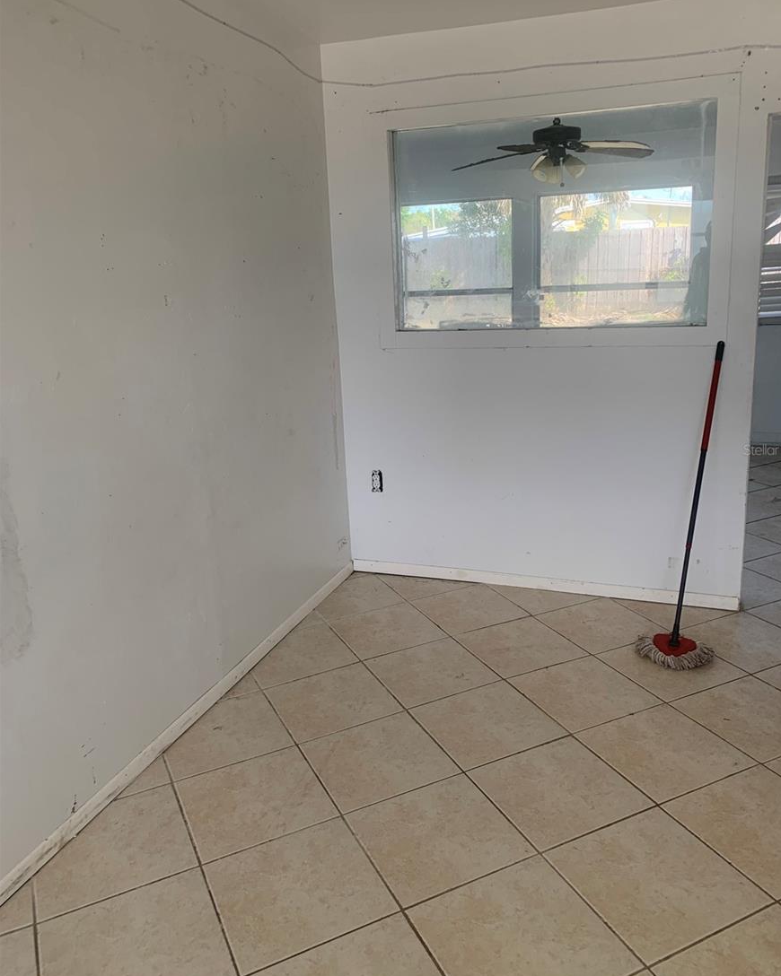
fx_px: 809
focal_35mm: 28
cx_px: 403
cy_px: 449
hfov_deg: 51.5
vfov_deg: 62.1
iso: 25
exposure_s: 1/122
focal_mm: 4.25
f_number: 1.8
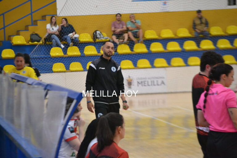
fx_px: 1205
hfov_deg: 11.2
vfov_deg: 7.5
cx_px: 118
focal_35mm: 183
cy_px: 79
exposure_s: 1/320
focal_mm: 122
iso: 3200
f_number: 4.8
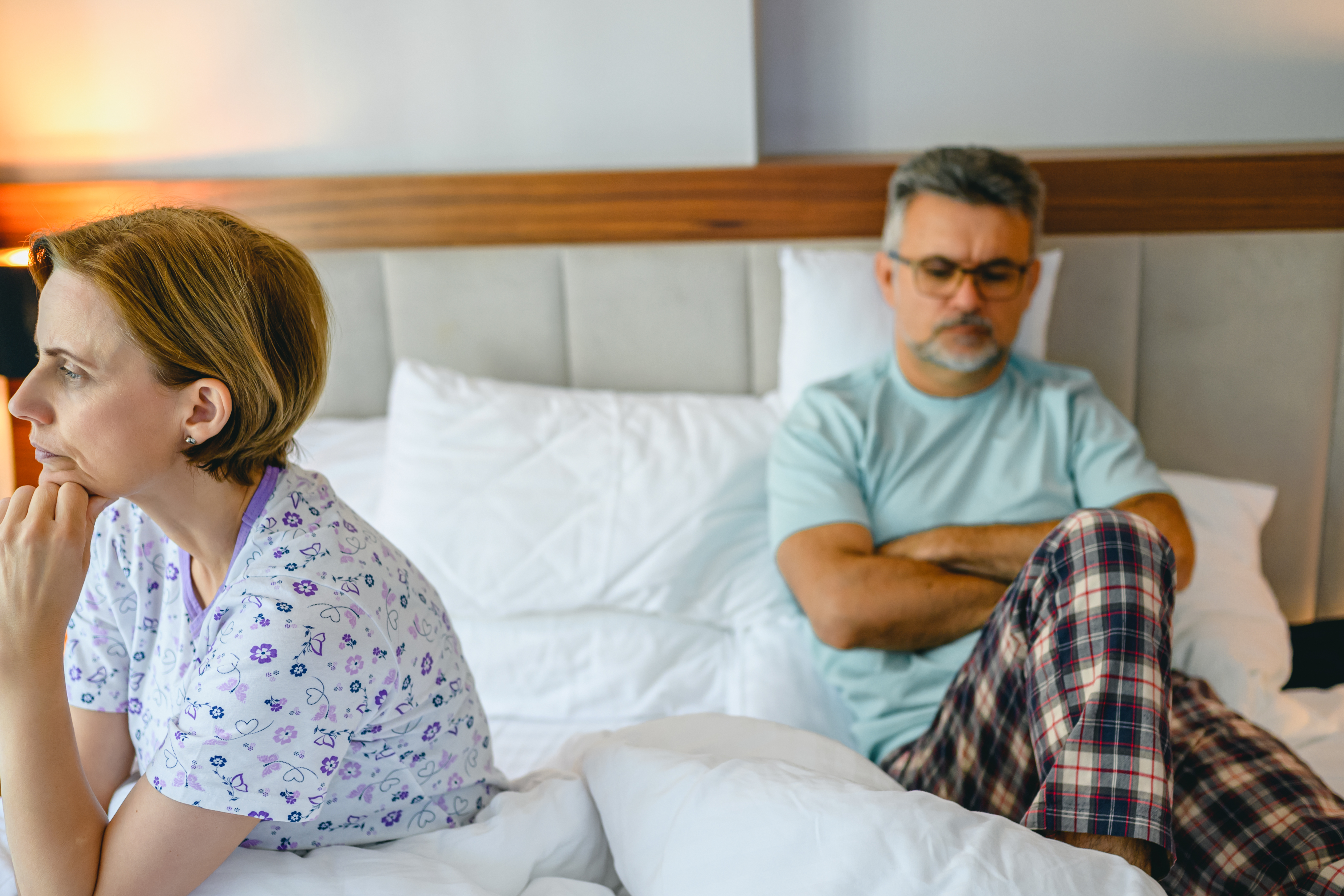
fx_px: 1568
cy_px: 483
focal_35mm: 42
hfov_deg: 46.4
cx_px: 677
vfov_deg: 31.9
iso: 800
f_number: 2.2
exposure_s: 1/100
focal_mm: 35
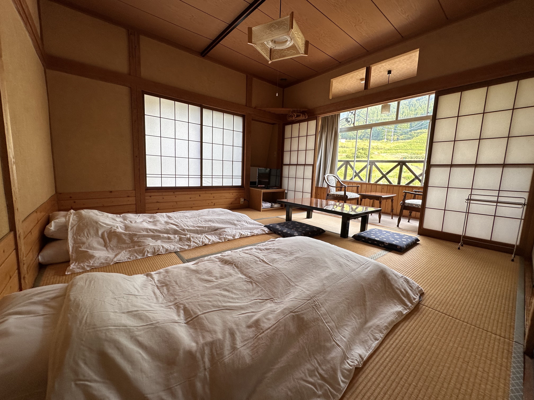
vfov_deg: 85.7
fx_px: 216
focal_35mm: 14
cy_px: 200
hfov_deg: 102.1
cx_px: 267
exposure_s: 1/99
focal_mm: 2.22
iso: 64
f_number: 2.2
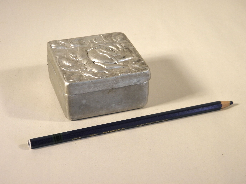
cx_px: 123
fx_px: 483
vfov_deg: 21.6
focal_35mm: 68
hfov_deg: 28.6
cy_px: 92
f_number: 4.3
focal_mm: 12.2
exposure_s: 1/50
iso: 125
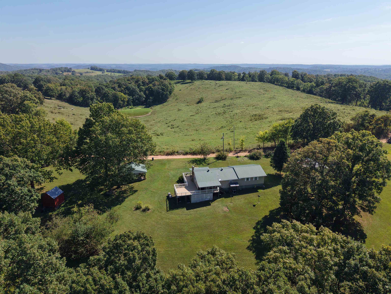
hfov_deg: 71.6
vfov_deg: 56.8
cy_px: 147
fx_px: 271
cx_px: 196
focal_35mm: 24
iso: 290
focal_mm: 8.67
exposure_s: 1/6000
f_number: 1.8
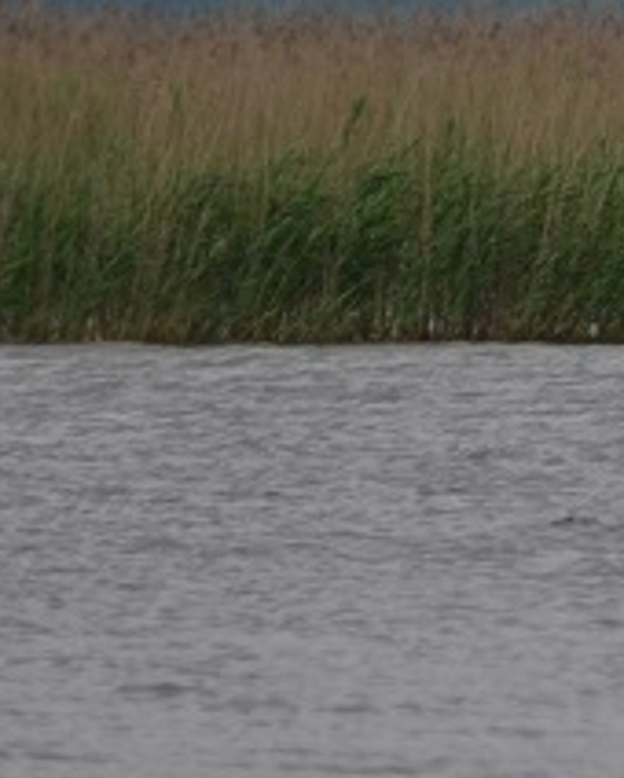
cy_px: 174
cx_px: 1408
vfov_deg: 1.0
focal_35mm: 1982
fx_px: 45689
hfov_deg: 0.8
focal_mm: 300
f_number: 5.6
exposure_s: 1/320
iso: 220
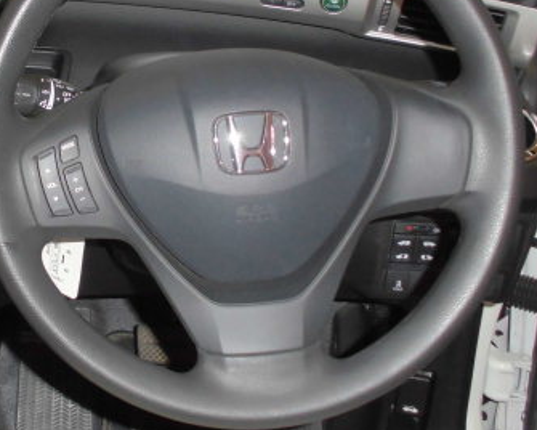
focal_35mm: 54
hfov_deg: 33.2
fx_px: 858
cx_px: 67
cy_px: 79
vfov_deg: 27.5
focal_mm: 5.3
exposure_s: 1/60
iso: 100
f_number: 3.7
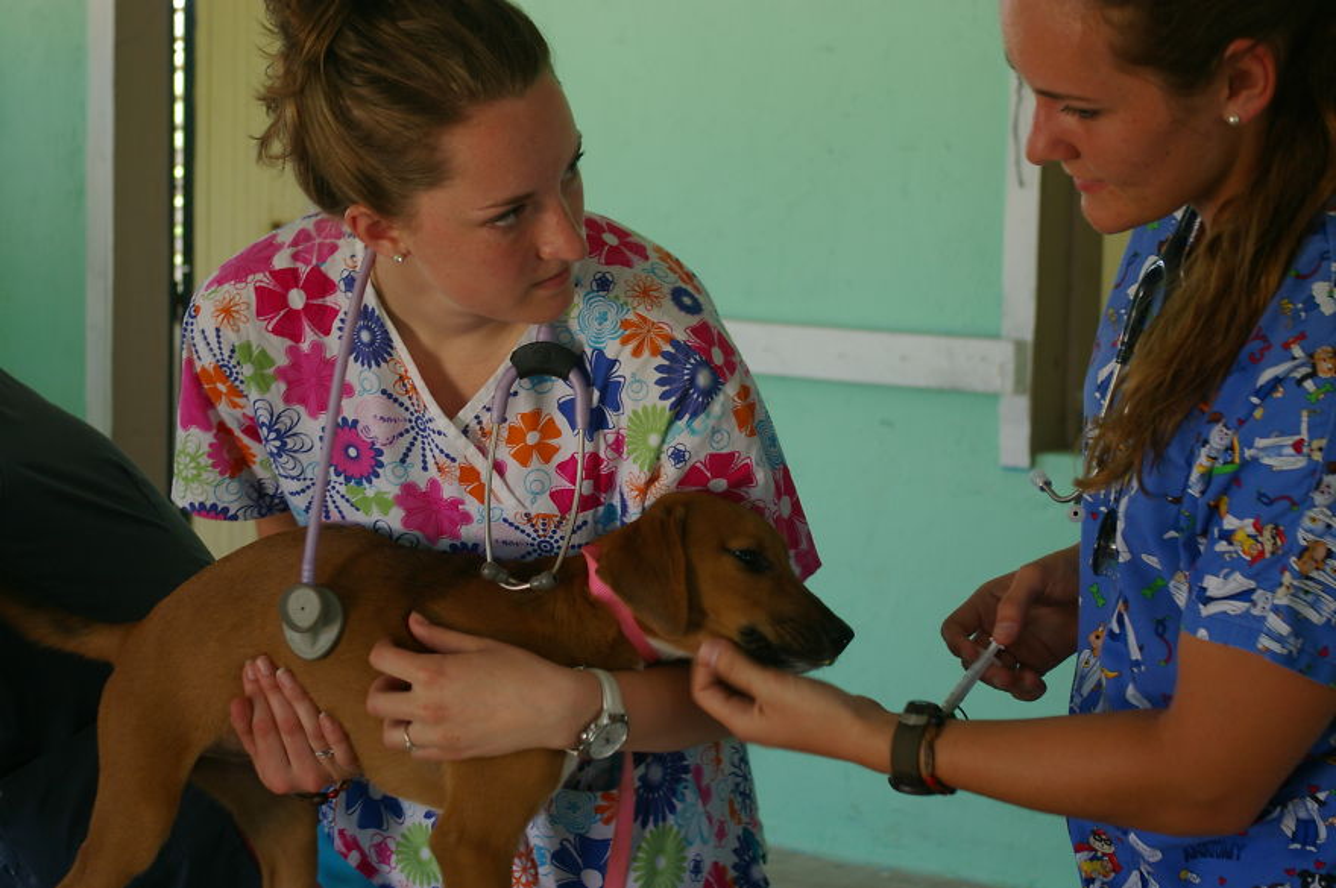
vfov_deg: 16.5
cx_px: 668
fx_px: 3059
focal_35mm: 82
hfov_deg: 24.6
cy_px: 444
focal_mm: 55
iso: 400
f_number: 5.6
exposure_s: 1/30
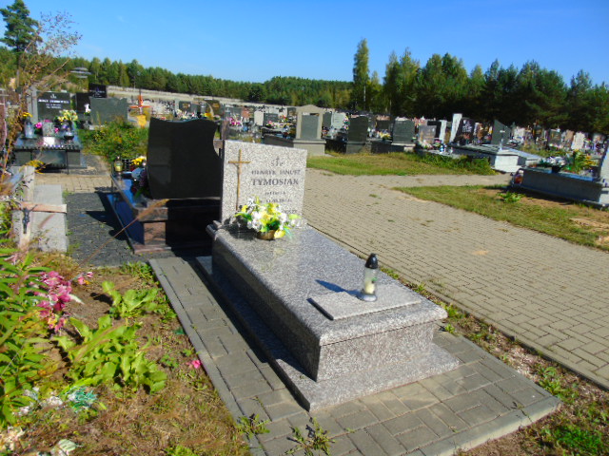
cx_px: 304
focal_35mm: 25
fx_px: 440
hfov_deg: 69.4
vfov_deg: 54.9
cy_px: 228
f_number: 3.4
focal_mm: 4.4
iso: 80
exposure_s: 1/1000
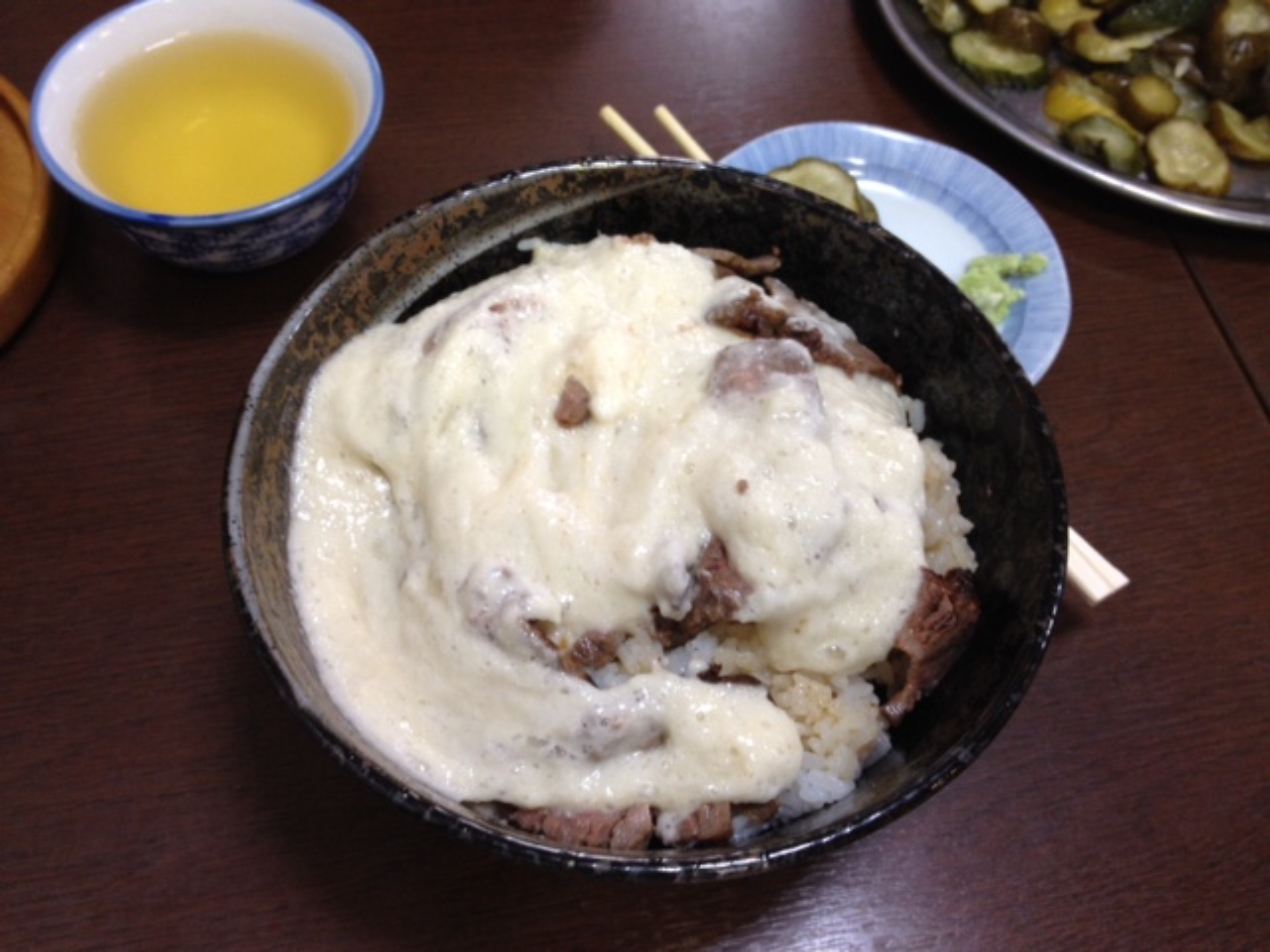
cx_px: 635
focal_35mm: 35
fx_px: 1284
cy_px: 476
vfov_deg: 40.7
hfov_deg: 52.6
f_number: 2.4
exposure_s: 1/20
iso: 100
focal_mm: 4.28
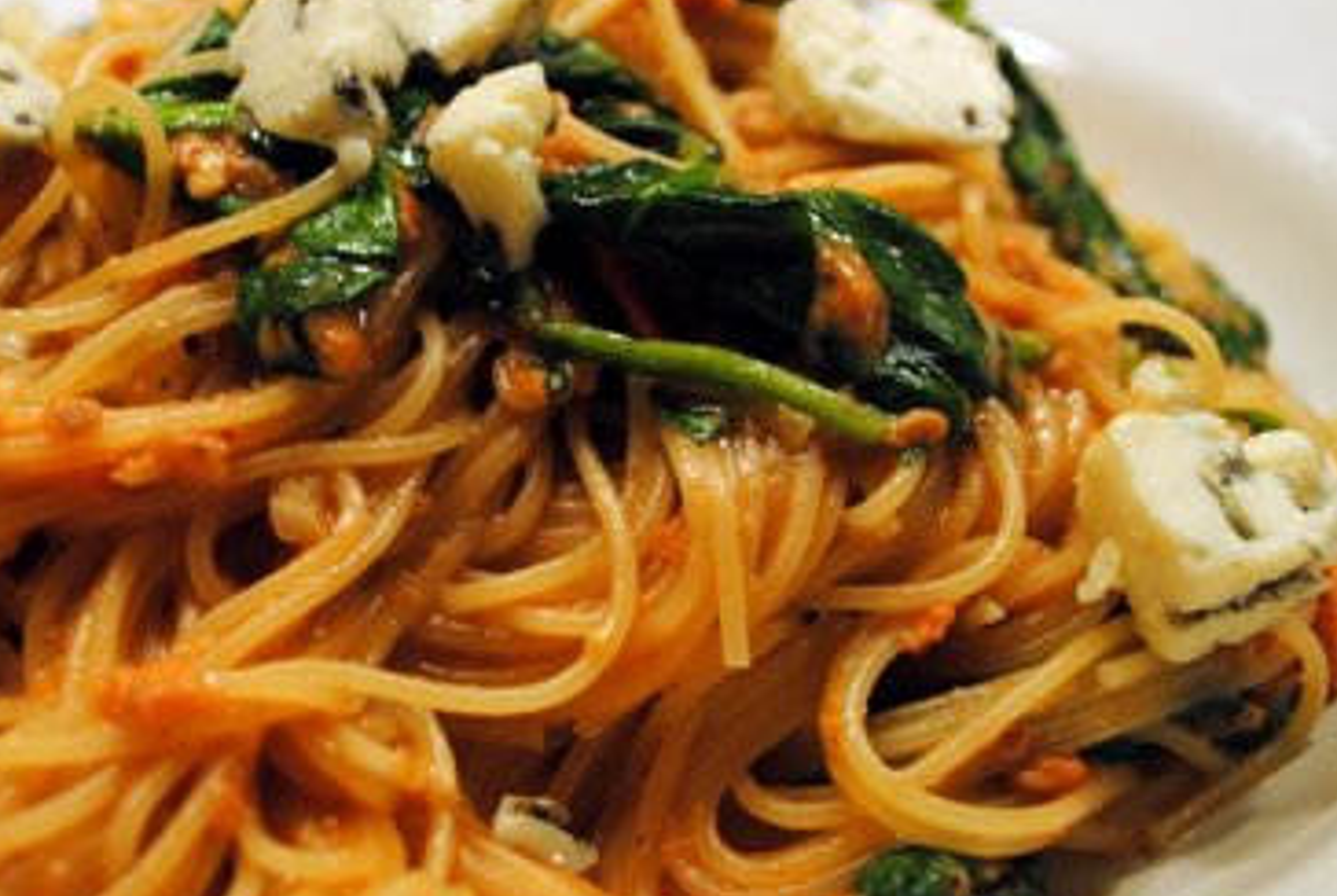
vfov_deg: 23.5
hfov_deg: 34.2
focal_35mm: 58
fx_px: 2158
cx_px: 485
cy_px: 413
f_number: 3.8
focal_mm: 22
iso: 220
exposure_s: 1/30
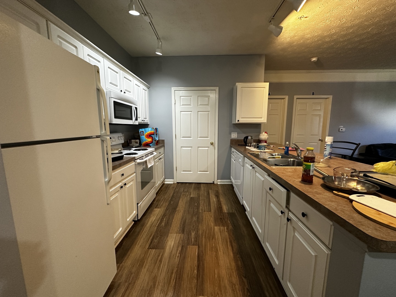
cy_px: 148
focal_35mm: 14
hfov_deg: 102.1
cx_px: 198
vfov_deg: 85.7
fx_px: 160
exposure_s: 1/60
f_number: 2.2
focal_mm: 2.22
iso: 400
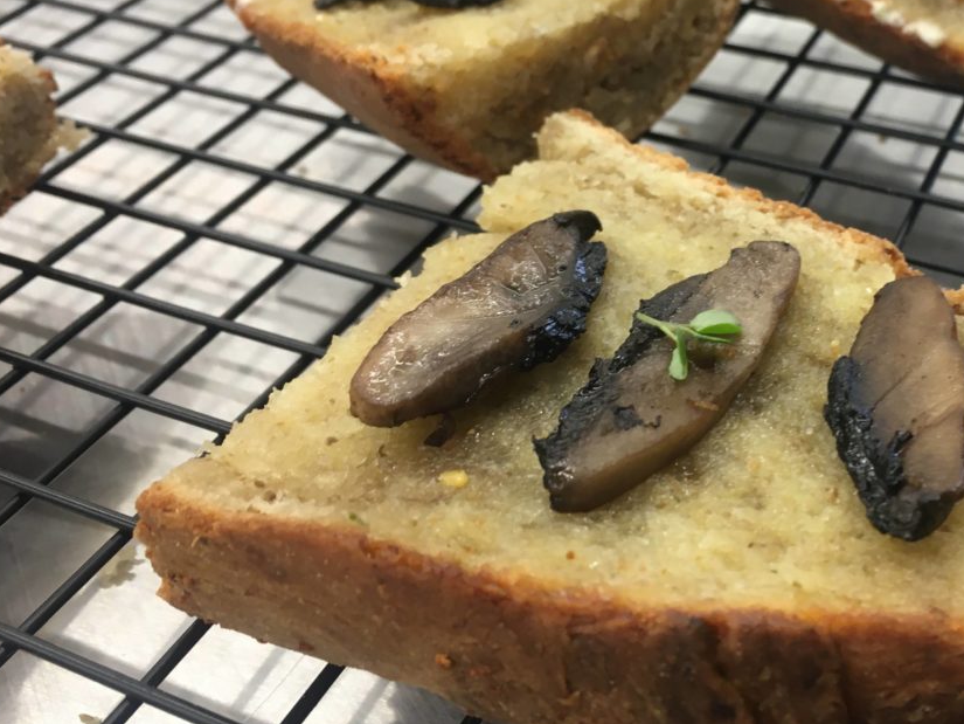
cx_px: 716
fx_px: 1253
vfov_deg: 32.0
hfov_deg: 40.9
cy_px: 270
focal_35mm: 45
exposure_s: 1/33
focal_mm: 4.15
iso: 64
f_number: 2.2
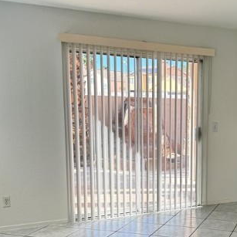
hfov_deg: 31.2
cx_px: 196
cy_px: 169
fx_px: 411
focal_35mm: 53
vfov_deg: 31.8
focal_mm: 6.76
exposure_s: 1/426
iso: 100
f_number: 1.78
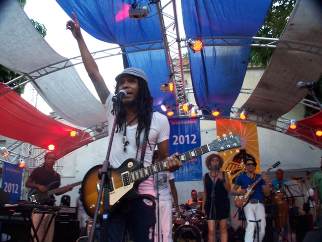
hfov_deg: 49.0
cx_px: 161
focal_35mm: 38
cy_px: 121
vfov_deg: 37.7
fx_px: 353
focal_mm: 6.3
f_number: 2.8
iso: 140
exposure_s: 1/20
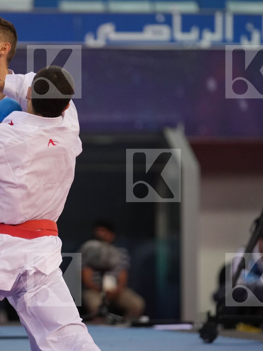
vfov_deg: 4.7
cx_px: 54
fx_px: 4276
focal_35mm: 422
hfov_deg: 3.5
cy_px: 176
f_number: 2.8
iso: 1600
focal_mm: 195
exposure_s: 1/1000
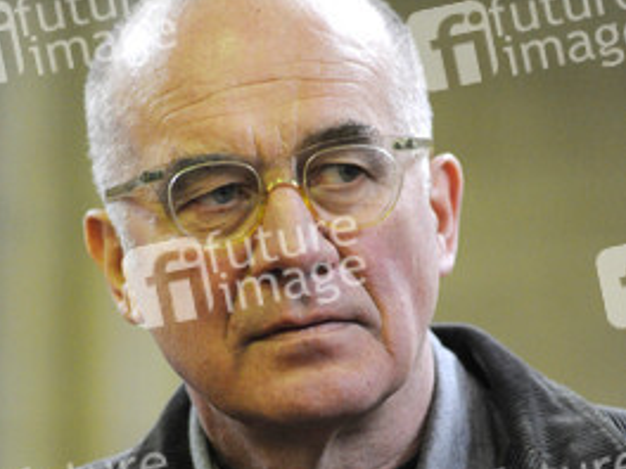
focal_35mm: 306
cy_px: 391
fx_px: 5534
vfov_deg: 4.9
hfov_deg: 6.5
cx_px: 313
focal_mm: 210
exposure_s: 1/125
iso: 6400
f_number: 5.6
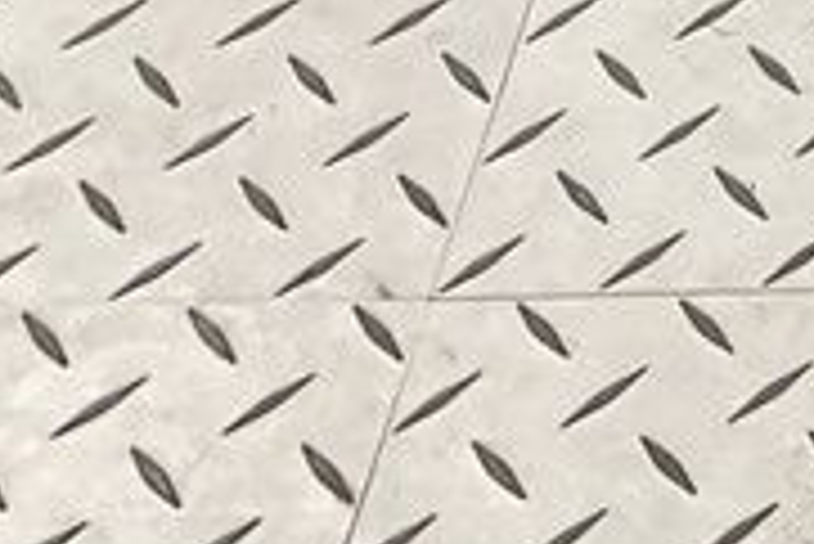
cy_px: -796
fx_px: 3621
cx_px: 2064
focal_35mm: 160
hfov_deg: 10.6
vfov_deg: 7.9
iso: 80
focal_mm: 3
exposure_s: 1/60
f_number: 1.8
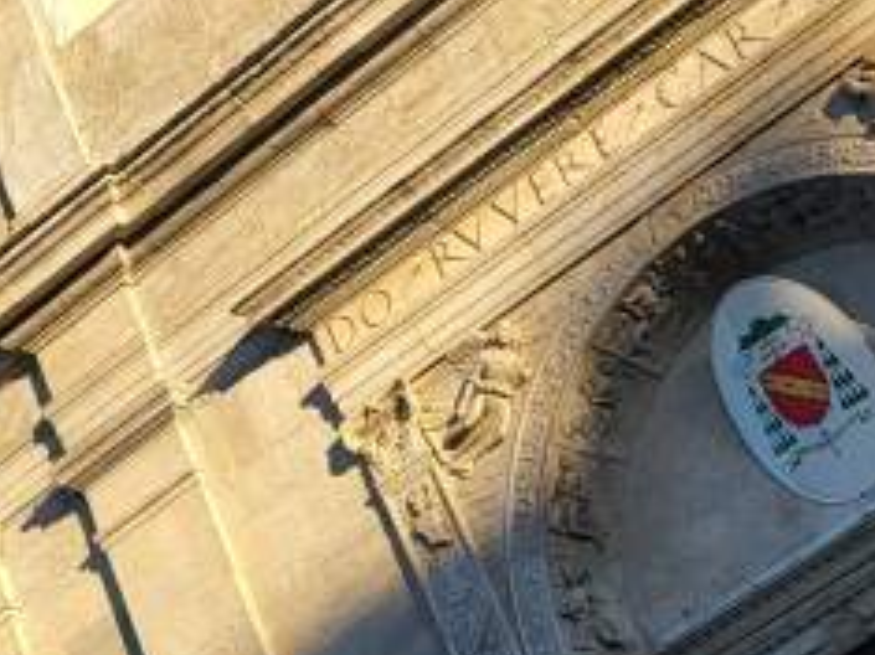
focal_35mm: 118
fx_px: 2981
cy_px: -63
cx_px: 76
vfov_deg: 12.3
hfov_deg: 16.5
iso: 40
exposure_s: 1/1384
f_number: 1.8
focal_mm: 5.4
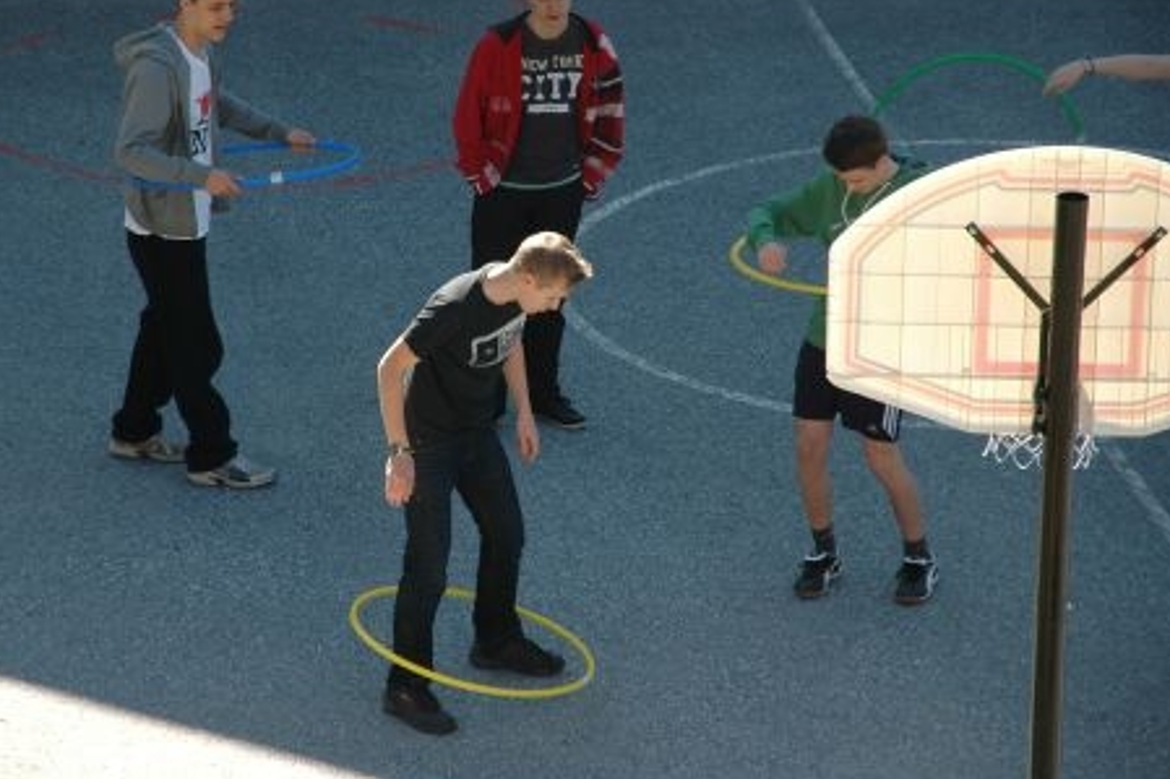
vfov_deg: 6.0
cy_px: 323
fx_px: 7459
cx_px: 466
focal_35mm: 230
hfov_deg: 9.0
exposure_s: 1/250
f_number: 5.6
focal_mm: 125
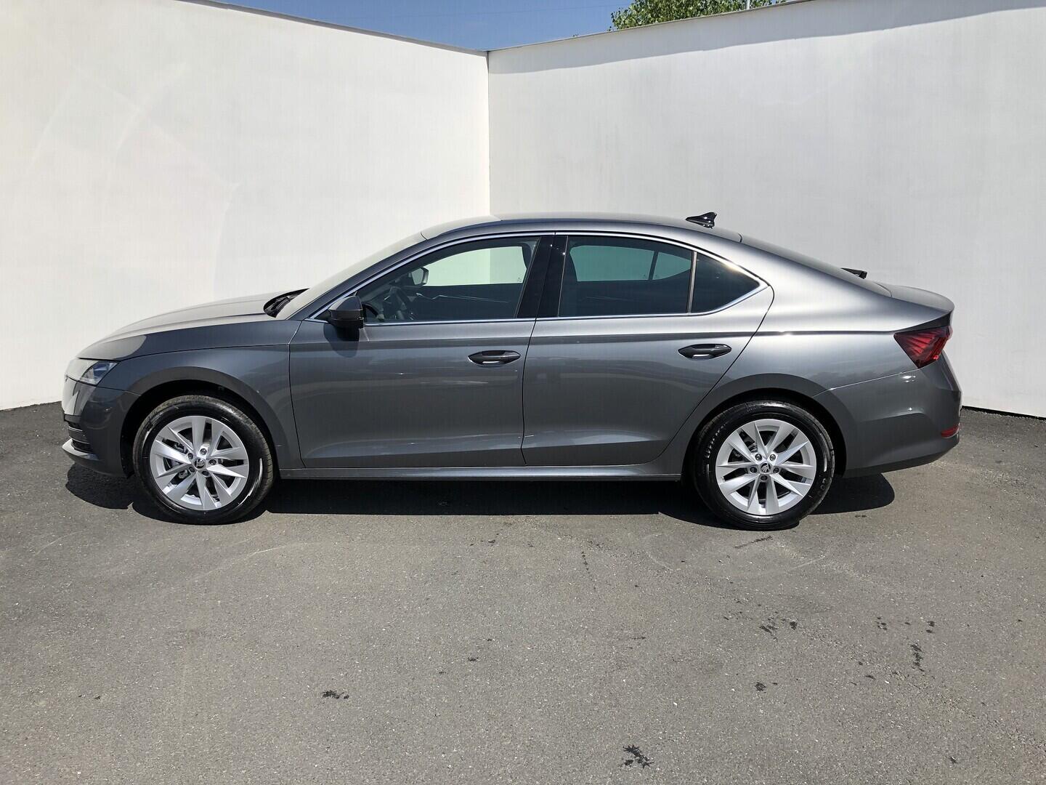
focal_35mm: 28
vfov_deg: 49.7
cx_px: 523
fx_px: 846
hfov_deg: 63.4
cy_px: 392
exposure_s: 1/2525
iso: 20
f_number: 1.8
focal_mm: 4
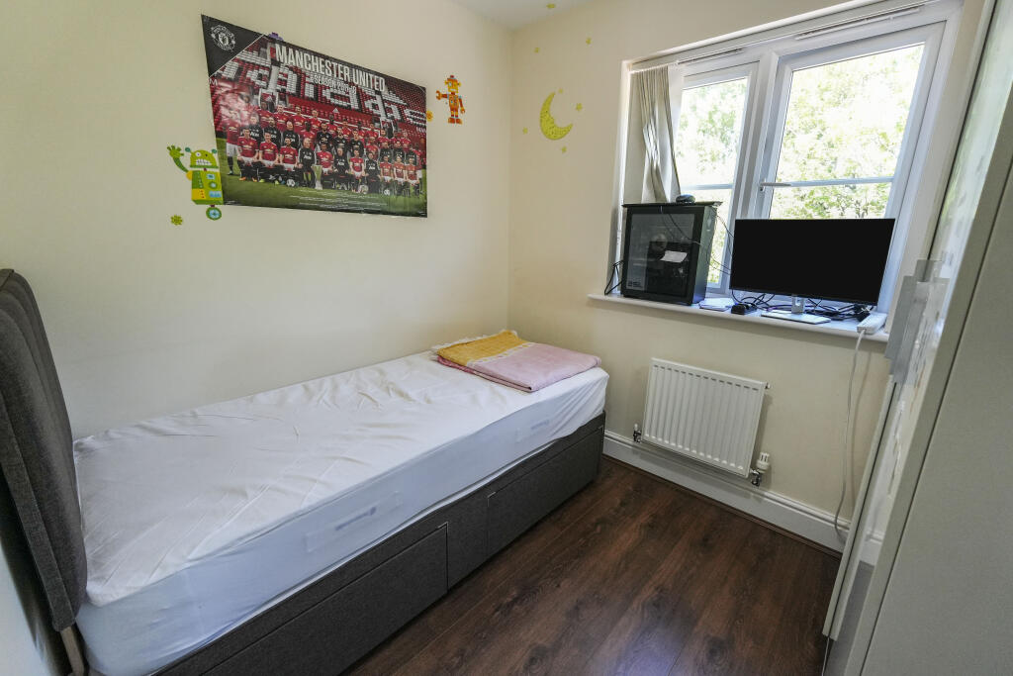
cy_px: 338
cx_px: 506
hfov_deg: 100.4
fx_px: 422
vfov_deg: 77.3
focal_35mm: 15
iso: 1000
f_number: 4
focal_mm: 10
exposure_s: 1/160
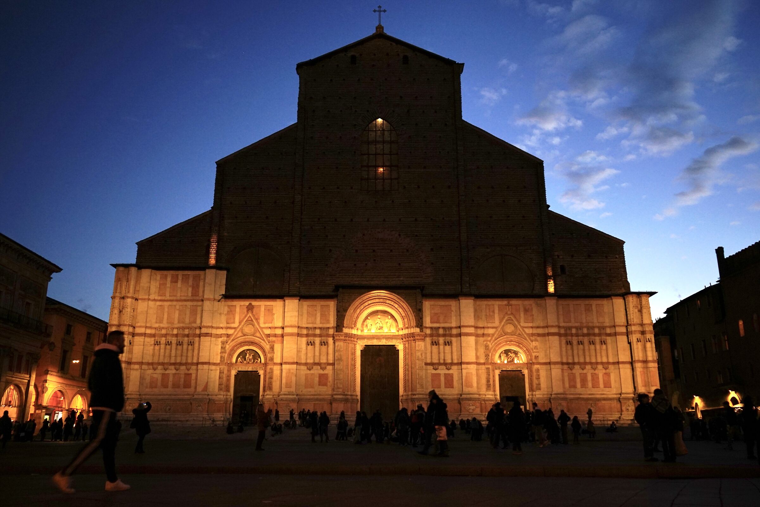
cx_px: 380
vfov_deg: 43.6
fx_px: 633
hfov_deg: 61.9
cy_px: 254
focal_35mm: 30
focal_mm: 30
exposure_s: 1/40
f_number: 3.5
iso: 800
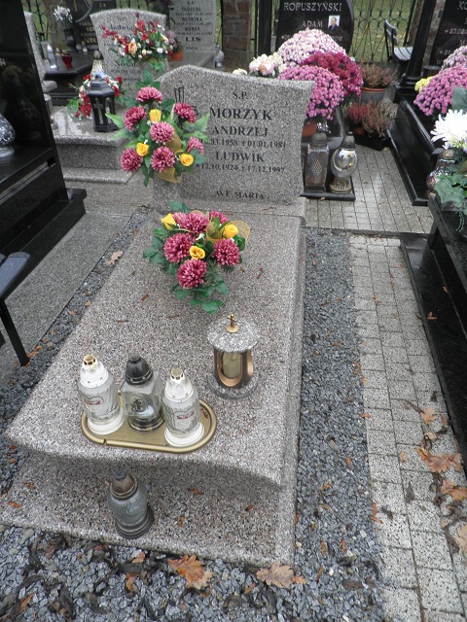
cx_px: 234
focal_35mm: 24
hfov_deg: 56.8
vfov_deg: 71.6
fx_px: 432
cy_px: 311
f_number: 3.3
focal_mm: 4.3
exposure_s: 1/30
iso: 80
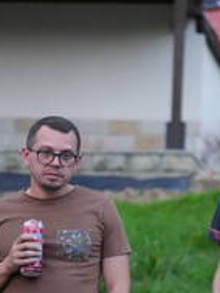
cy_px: 302
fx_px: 1930
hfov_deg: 6.5
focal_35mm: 228
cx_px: 178
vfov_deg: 8.6
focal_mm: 70
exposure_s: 1/1600
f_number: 3.2
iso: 12800
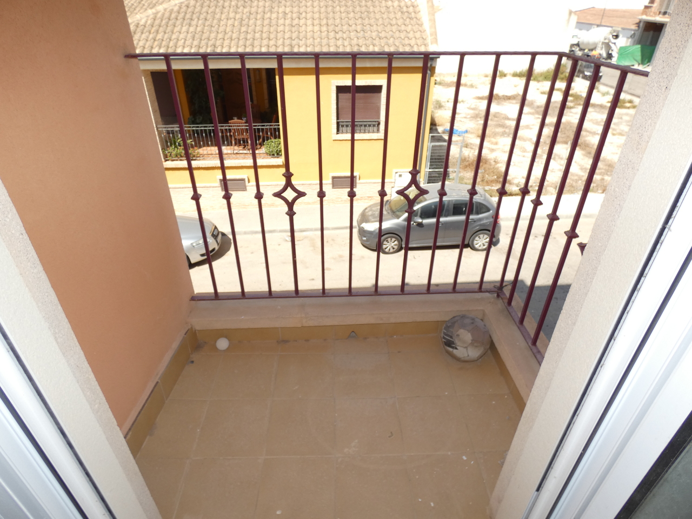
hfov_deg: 81.7
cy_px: 260
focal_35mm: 20
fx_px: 400
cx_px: 346
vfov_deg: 66.0
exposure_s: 1/800
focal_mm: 3.6
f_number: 2.8
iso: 80
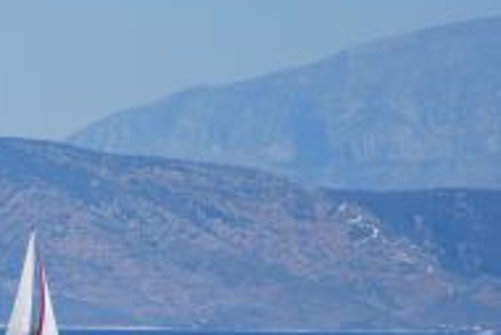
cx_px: -250
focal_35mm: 664
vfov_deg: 2.1
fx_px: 9249
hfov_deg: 3.1
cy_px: 293
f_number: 5.6
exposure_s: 1/500
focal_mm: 105
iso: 100
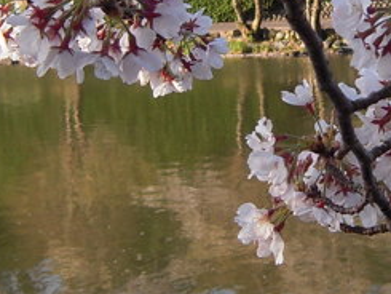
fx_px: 1322
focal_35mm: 117
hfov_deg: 16.7
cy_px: 16
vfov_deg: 12.6
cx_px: 314
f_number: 2.7
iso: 100
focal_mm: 5
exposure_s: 1/320
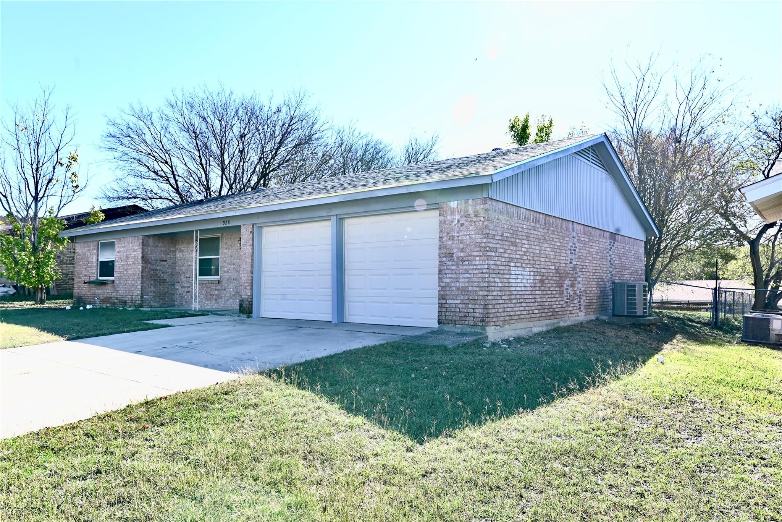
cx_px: 391
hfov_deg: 71.5
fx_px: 543
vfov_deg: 51.3
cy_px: 261
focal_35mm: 25
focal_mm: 25
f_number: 9
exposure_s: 1/320
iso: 640
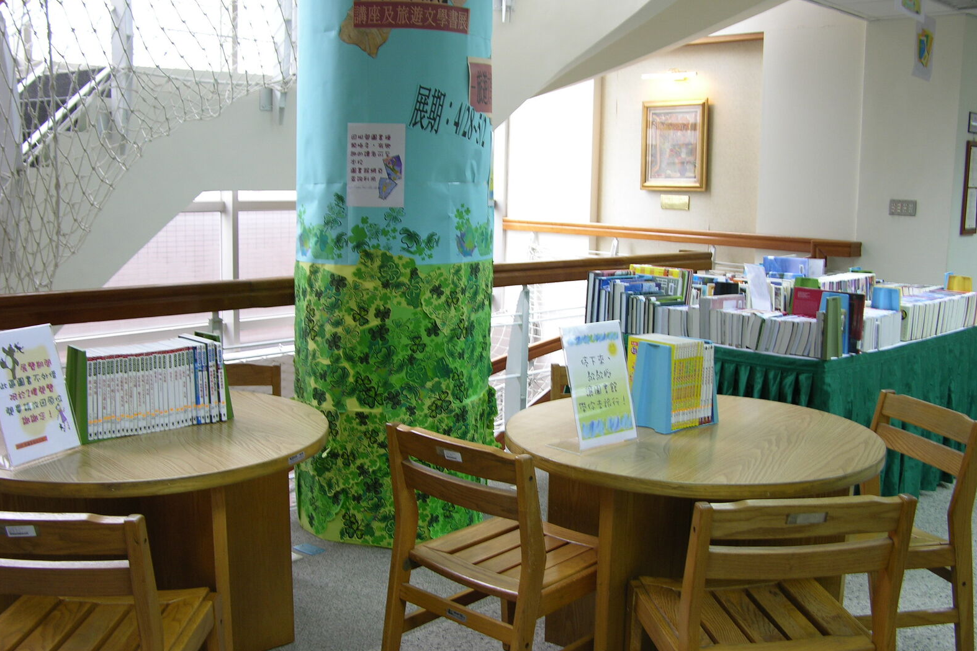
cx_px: 490
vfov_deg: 35.9
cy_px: 338
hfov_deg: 51.9
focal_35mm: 37
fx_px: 1004
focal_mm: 8.9
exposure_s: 1/12.5
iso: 50
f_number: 2.8
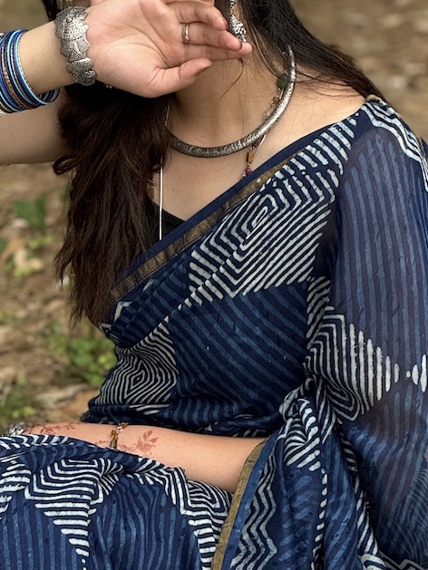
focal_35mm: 174
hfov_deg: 8.5
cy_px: 499
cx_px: 187
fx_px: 2868
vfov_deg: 11.3
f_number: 2.8
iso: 200
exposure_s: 1/99
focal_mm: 9
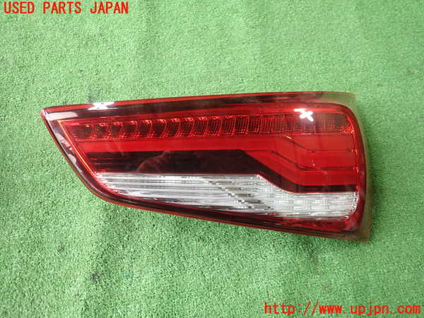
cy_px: 159
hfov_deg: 69.4
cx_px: 212
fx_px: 306
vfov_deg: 54.9
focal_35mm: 25
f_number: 2
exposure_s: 1/60
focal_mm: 4.5
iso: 100
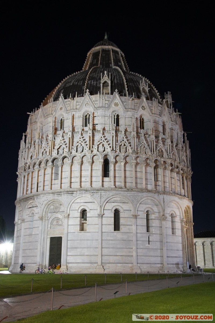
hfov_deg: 33.4
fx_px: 358
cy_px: 162
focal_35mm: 40
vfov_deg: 48.5
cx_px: 108
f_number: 4
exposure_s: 1/10
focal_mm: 40
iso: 6400
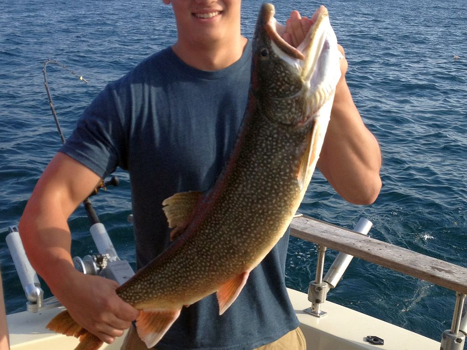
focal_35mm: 35
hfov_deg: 52.6
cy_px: 175
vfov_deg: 40.7
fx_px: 472
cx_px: 234
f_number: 2.4
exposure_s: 1/756
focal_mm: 4.28
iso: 50
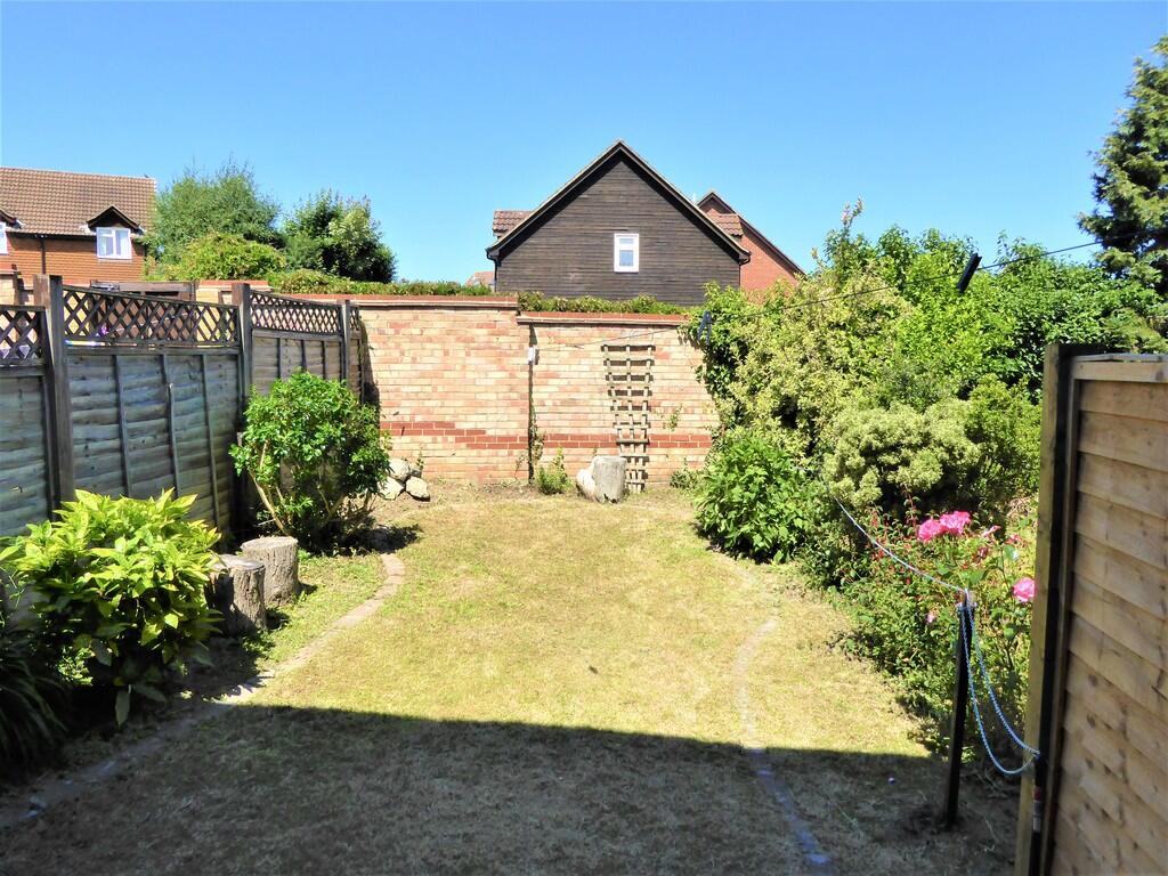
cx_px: 584
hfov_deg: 69.4
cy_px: 438
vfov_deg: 54.9
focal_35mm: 25
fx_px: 844
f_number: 5
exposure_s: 1/640
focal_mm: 4.3
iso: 200
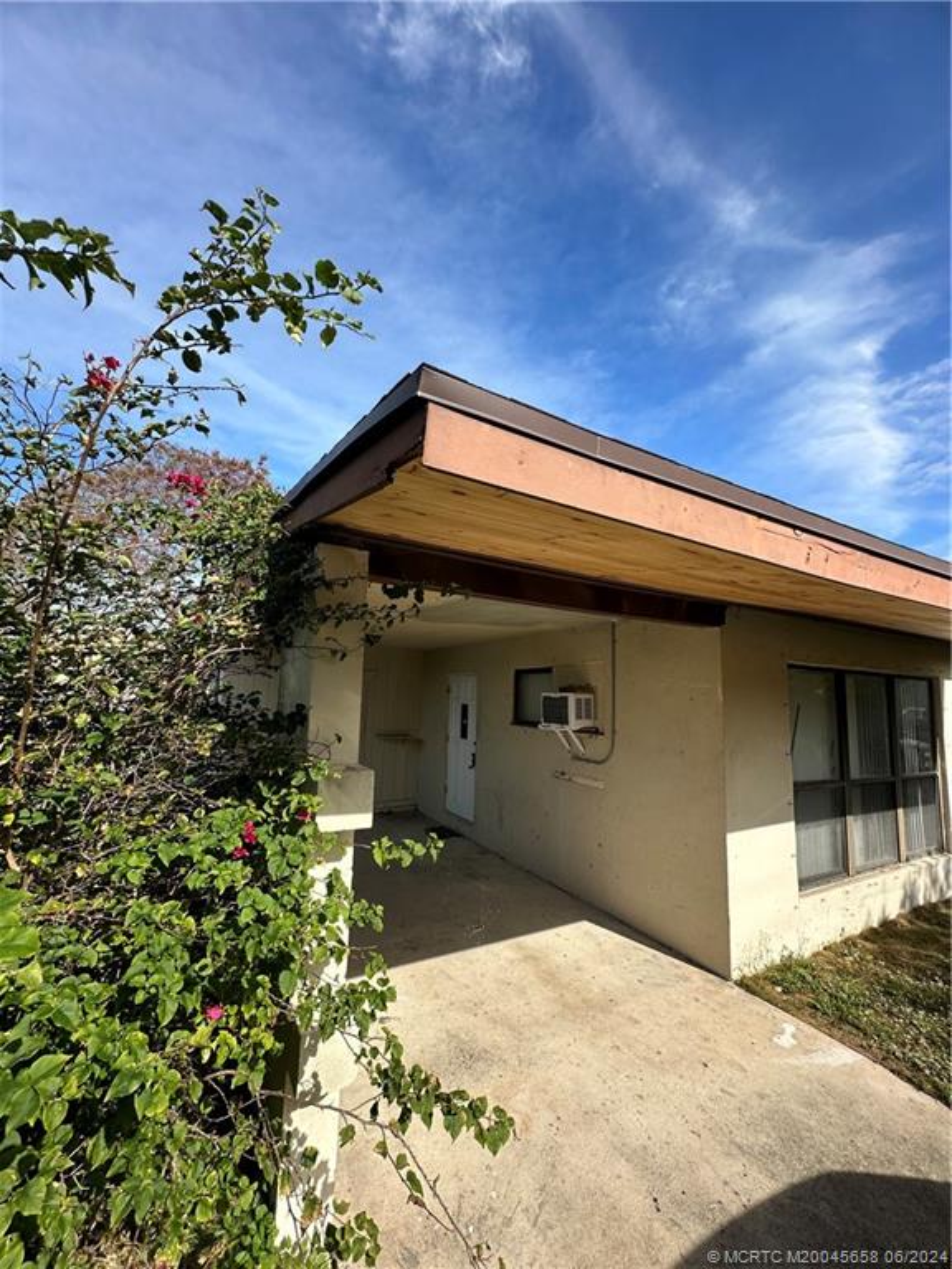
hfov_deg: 85.7
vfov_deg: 102.1
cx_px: 476
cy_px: 634
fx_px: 513
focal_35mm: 14
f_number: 2.2
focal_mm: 2.22
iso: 40
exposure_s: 1/882
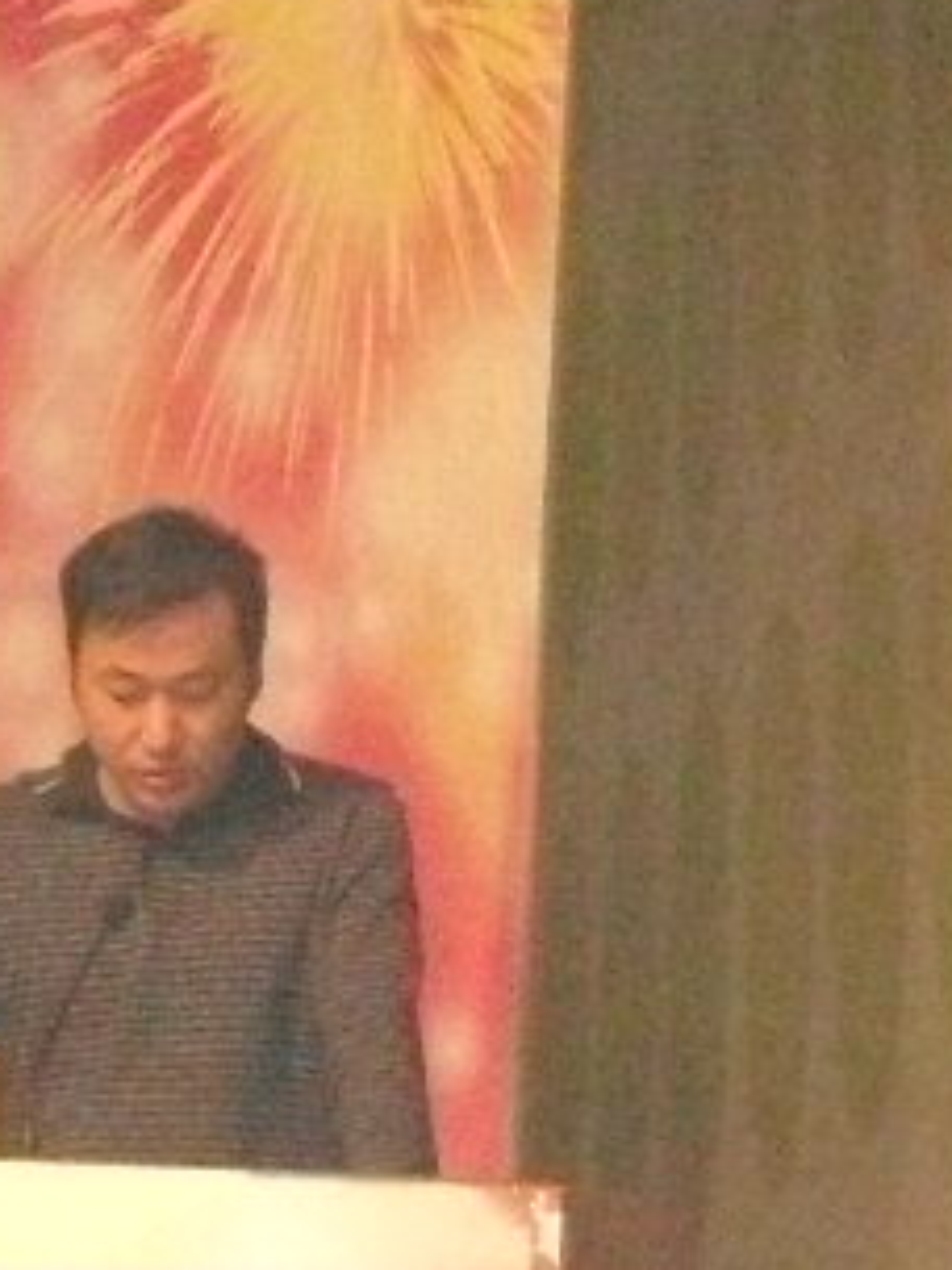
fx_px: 12981
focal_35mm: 354
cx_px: 476
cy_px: 940
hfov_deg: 4.2
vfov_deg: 5.6
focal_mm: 17.1
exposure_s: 1/60
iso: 1600
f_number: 4.7
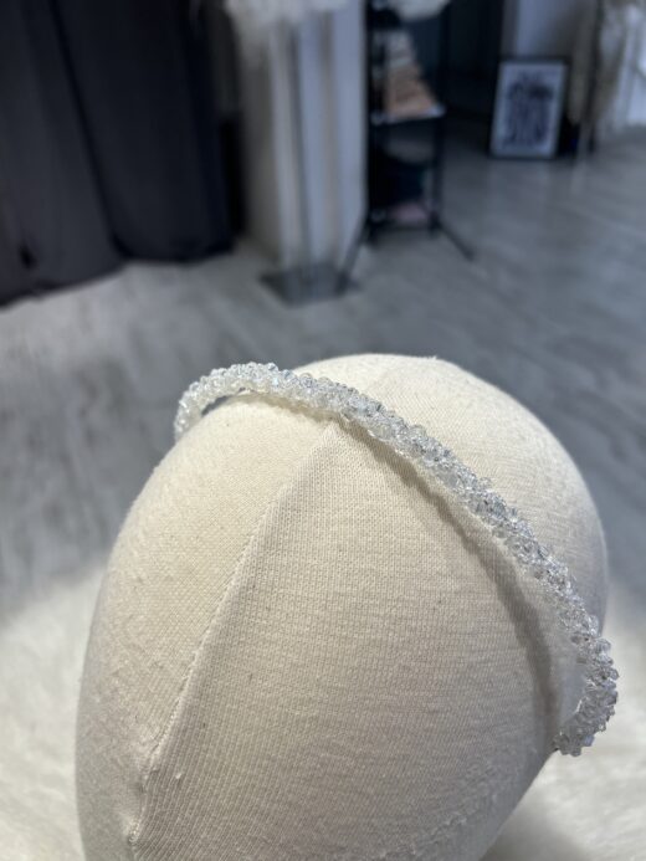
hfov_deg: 53.1
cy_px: 430
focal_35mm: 26
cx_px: 323
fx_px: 647
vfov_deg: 67.3
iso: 50
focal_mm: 5.7
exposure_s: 1/426
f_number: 1.5
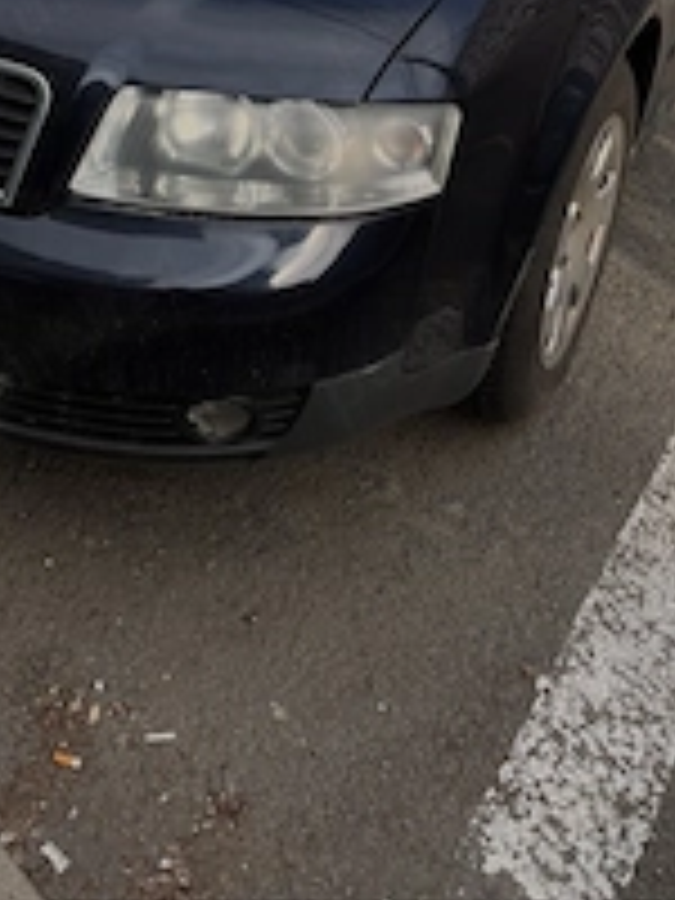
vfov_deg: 35.9
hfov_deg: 30.0
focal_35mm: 48
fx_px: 1248
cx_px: 207
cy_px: 9
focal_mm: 6.76
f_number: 1.78
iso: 80
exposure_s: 1/898
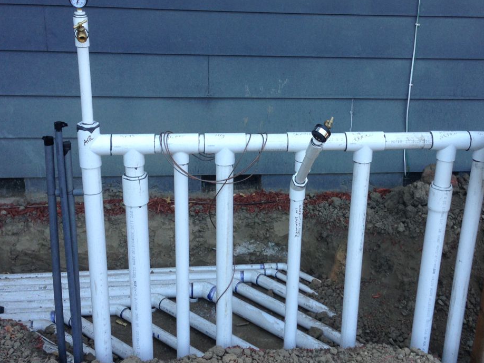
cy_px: 146
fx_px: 643
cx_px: 293
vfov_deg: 31.4
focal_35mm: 46
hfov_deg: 41.0
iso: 50
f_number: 2.4
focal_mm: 4.13
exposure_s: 1/166
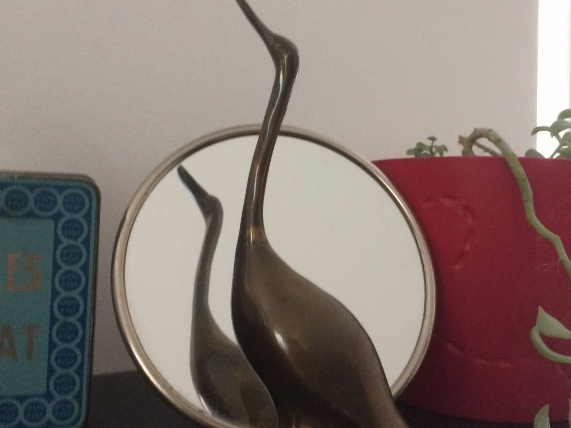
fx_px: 660
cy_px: 184
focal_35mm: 40
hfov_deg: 46.8
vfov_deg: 35.9
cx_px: 293
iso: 320
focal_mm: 4.15
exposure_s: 1/33
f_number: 2.2
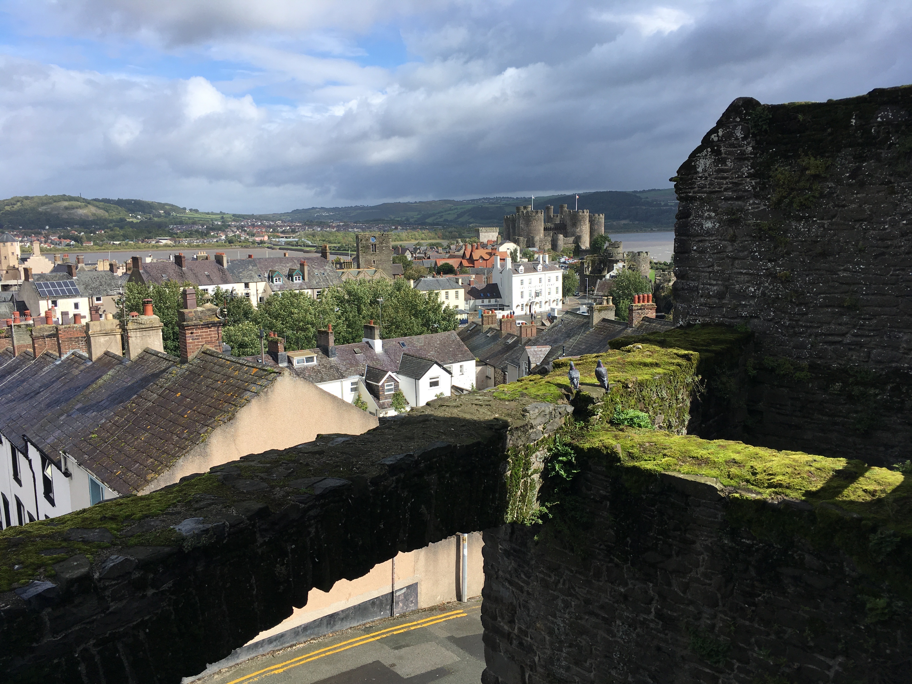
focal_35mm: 29
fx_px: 764
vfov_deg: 48.2
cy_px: 342
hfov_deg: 61.7
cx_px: 456
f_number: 2.2
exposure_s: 1/1479
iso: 25
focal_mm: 4.15
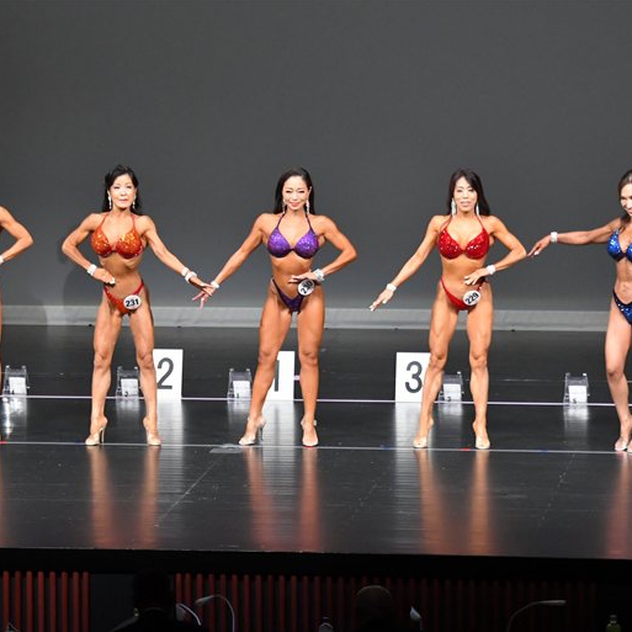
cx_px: 217
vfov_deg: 7.3
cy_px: 315
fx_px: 4957
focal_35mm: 240
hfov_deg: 7.3
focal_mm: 125
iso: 5000
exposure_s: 1/400
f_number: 5.6
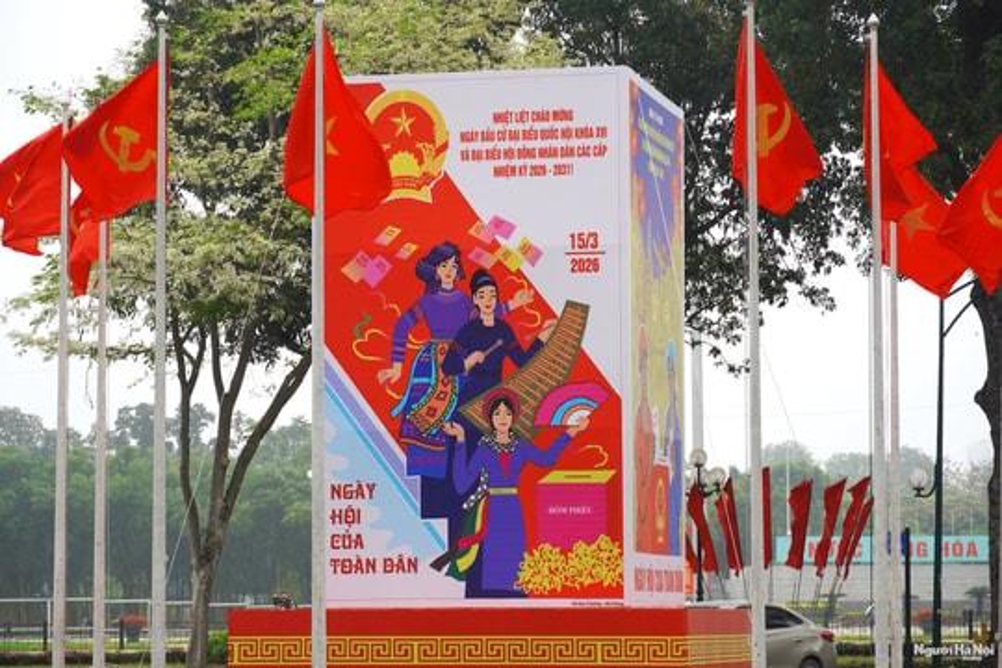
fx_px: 3284
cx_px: 501
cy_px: 334
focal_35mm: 118
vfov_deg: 11.6
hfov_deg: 17.3
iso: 125
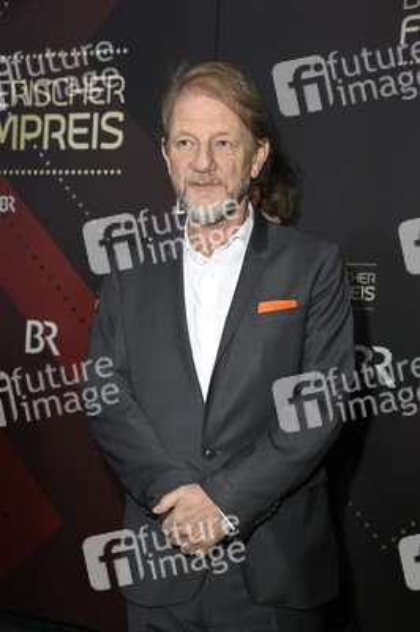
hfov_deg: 26.9
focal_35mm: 50
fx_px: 876
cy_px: 316
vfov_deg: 39.6
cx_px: 210
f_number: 5.6
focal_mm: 50
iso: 800
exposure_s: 1/160
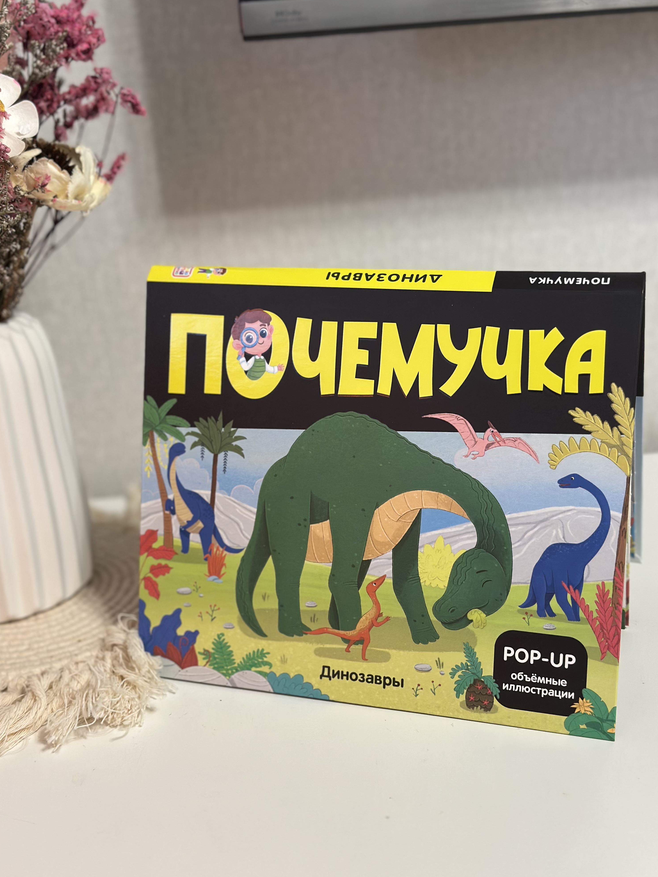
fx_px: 1242
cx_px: 327
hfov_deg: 29.7
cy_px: 438
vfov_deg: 38.9
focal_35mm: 49
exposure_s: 1/100
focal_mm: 6.86
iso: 200
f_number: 1.78
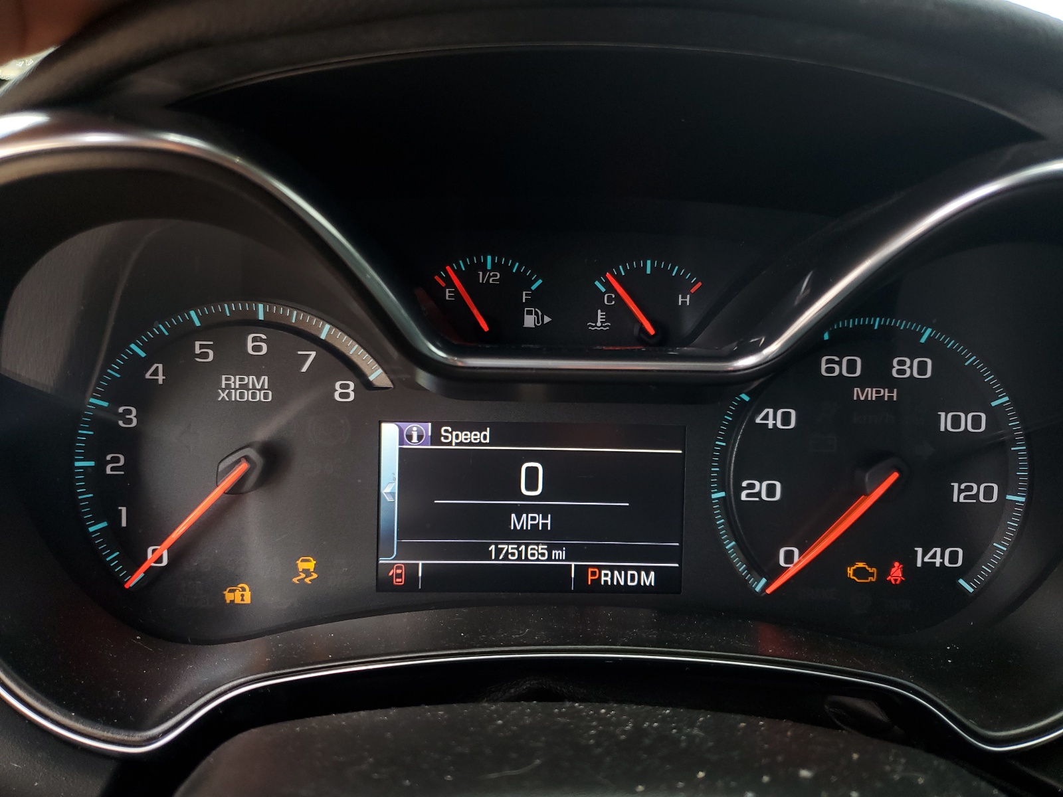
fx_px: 798
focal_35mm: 26
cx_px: 532
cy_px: 398
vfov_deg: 53.1
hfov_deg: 67.3
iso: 66
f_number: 1.5
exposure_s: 1/120
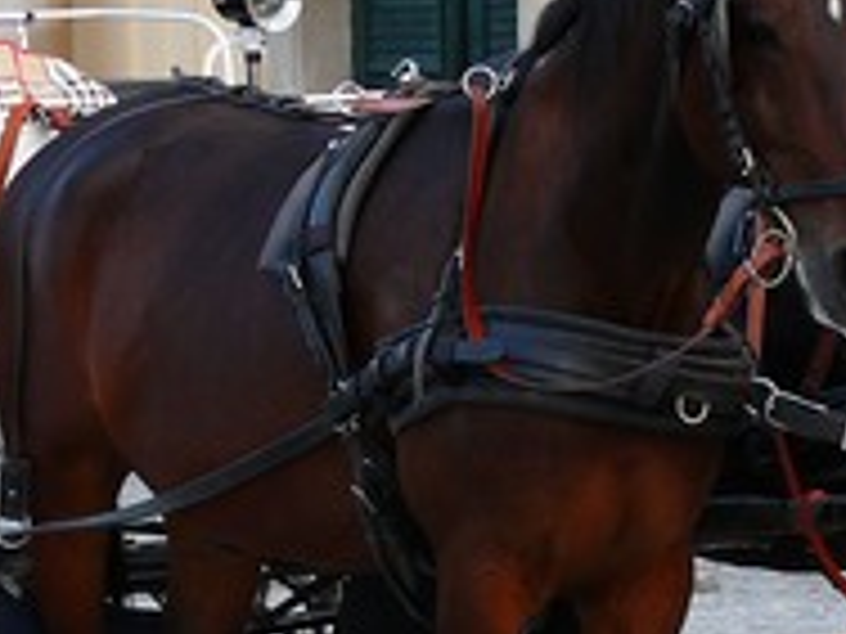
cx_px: 288
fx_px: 4863
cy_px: 441
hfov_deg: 9.9
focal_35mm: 199
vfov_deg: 7.5
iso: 100
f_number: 3.2
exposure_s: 1/60
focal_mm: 10.5
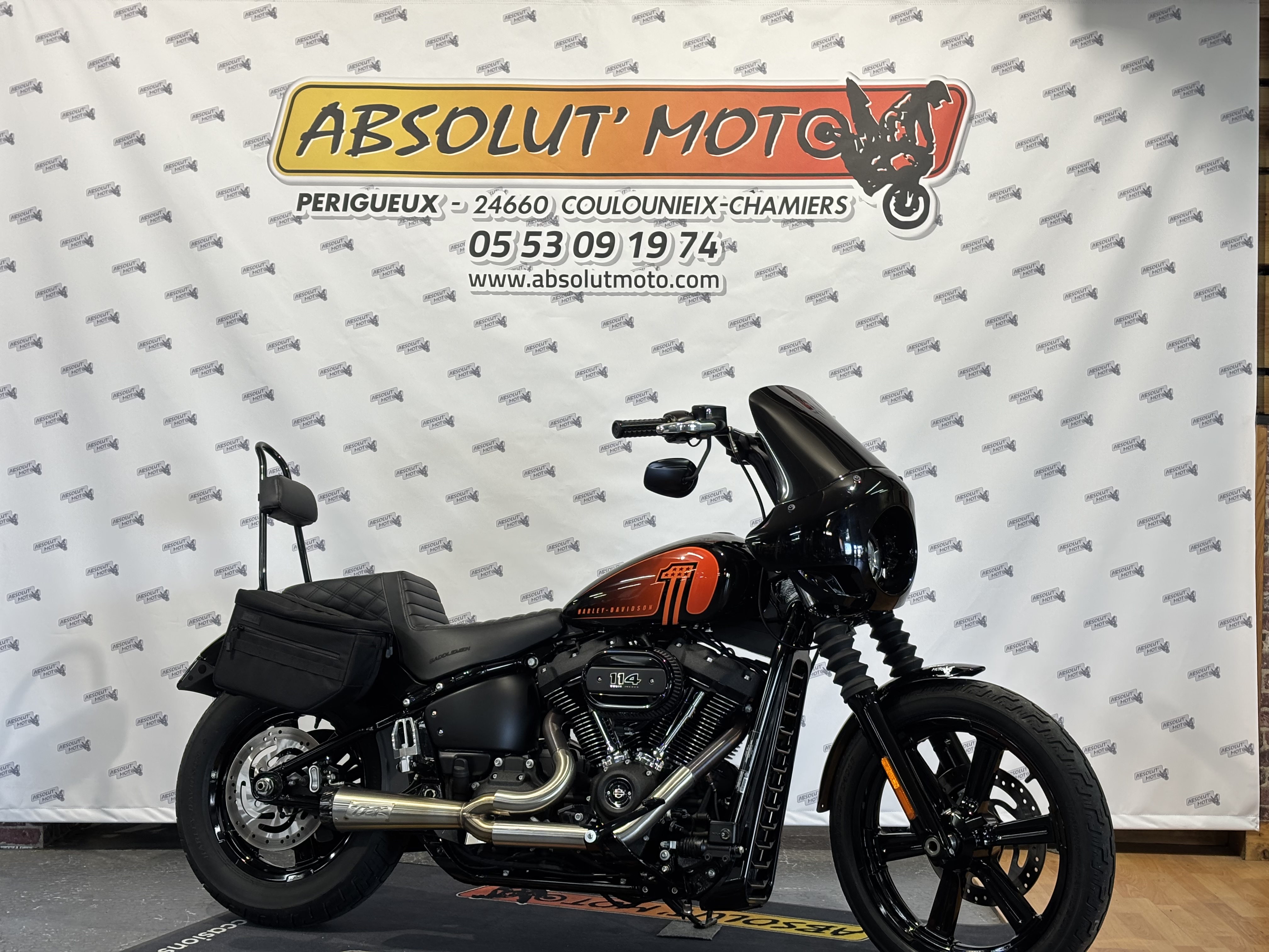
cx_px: 634
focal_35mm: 52
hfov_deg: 36.8
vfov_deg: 28.0
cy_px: 476
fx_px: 1906
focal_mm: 5.96
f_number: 1.6
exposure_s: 1/50
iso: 125
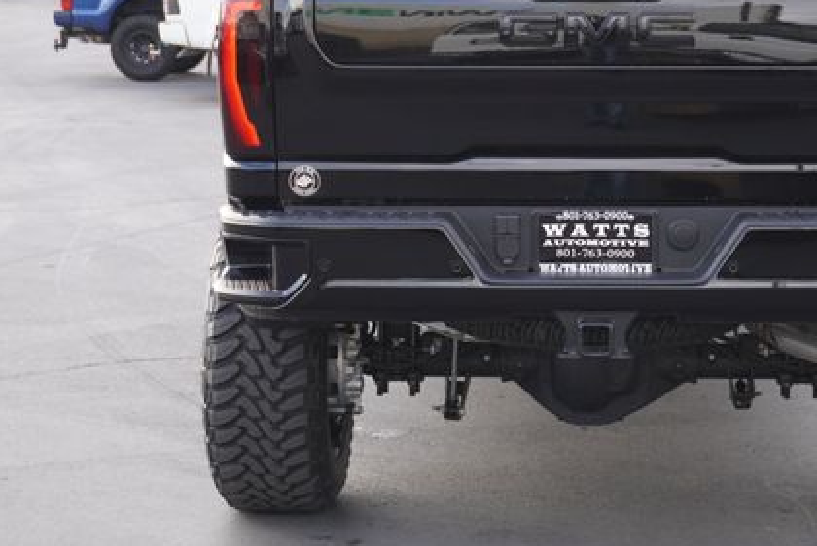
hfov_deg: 21.6
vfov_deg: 14.6
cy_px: 177
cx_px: 584
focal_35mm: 94
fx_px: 2130
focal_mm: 41
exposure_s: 1/80
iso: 160
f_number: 5.6
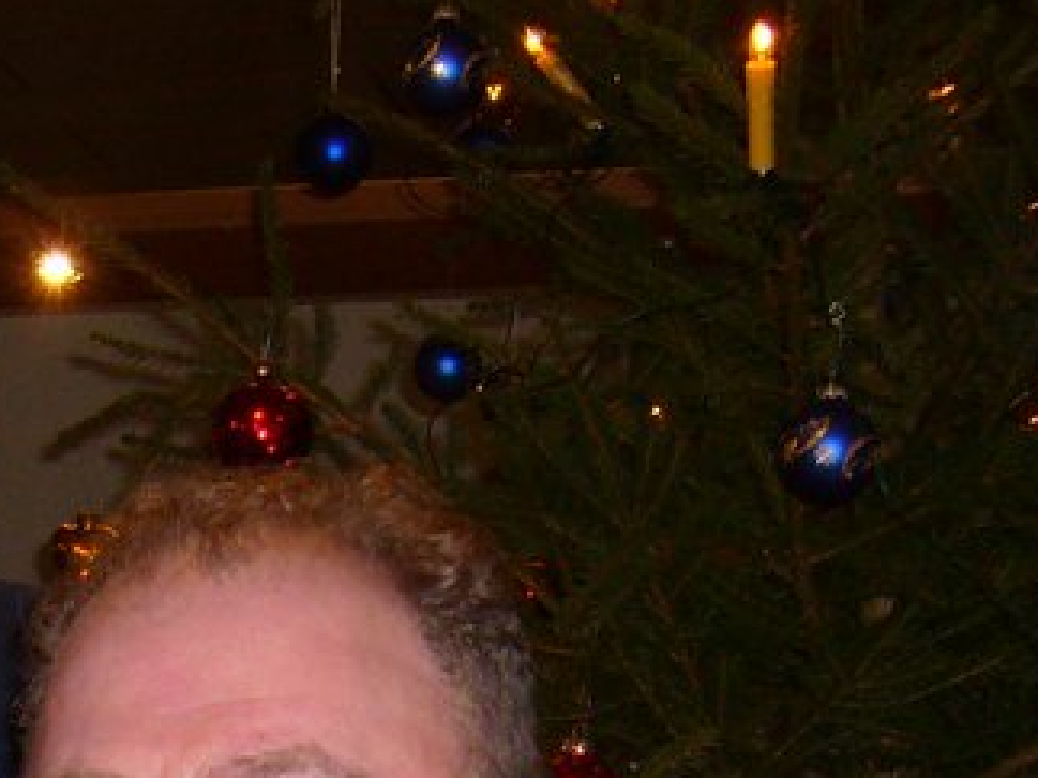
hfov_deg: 17.5
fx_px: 3327
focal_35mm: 111
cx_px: 161
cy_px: 1013
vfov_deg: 12.9
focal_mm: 5.8
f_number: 2.8
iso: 100
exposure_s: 1/60
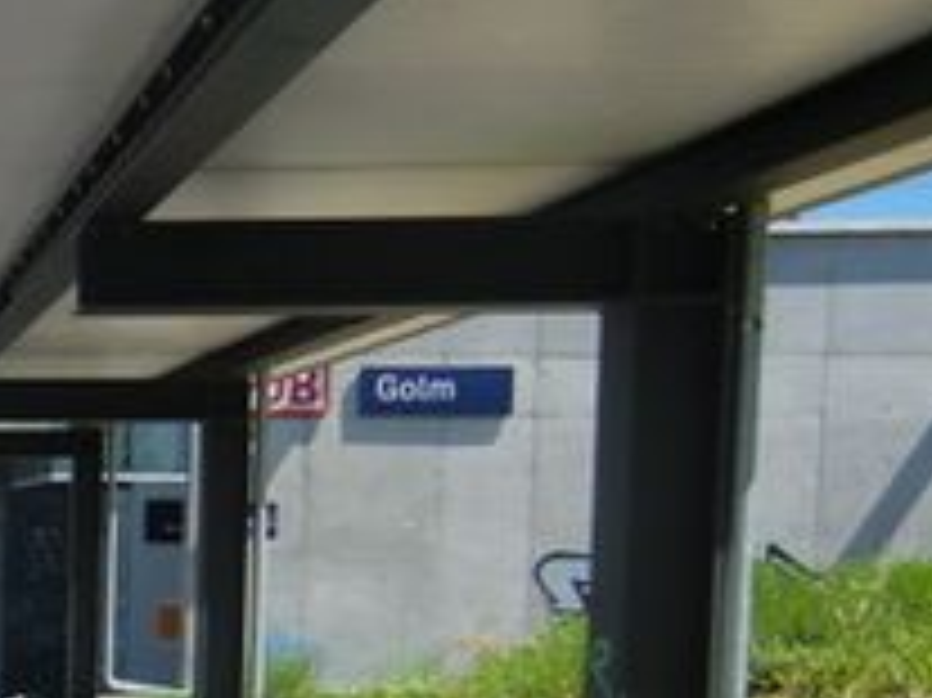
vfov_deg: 19.9
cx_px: -450
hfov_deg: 22.4
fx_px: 1937
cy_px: 673
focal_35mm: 72
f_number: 3.2
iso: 64
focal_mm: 4.3
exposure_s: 1/500
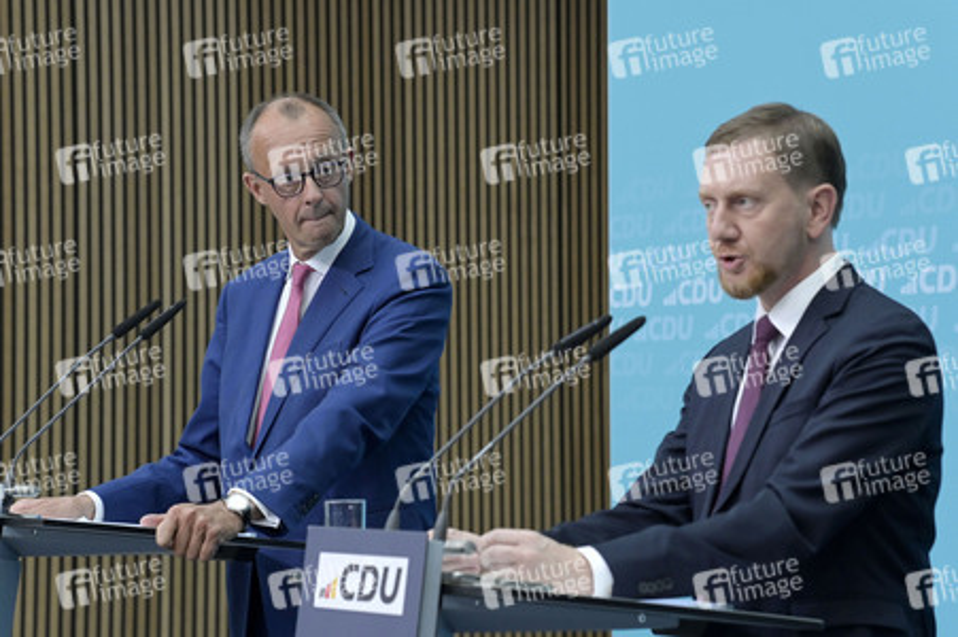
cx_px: 479
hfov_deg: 17.1
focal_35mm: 120
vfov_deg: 11.4
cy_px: 318
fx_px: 3191
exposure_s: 1/640
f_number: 5
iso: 5000
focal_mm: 120
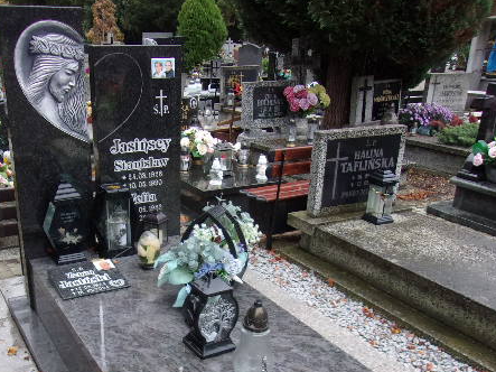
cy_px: 263
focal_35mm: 39
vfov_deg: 36.2
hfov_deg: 47.4
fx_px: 559
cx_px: 186
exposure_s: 1/34
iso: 163
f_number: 3
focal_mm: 4.9
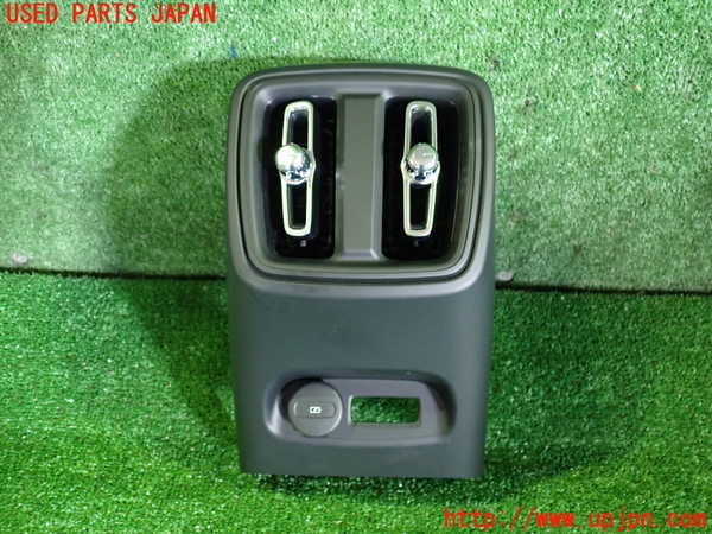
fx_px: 617
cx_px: 356
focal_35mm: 30
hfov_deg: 60.0
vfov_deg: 46.8
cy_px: 267
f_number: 2.3
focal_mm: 5.4
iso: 800
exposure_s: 1/20
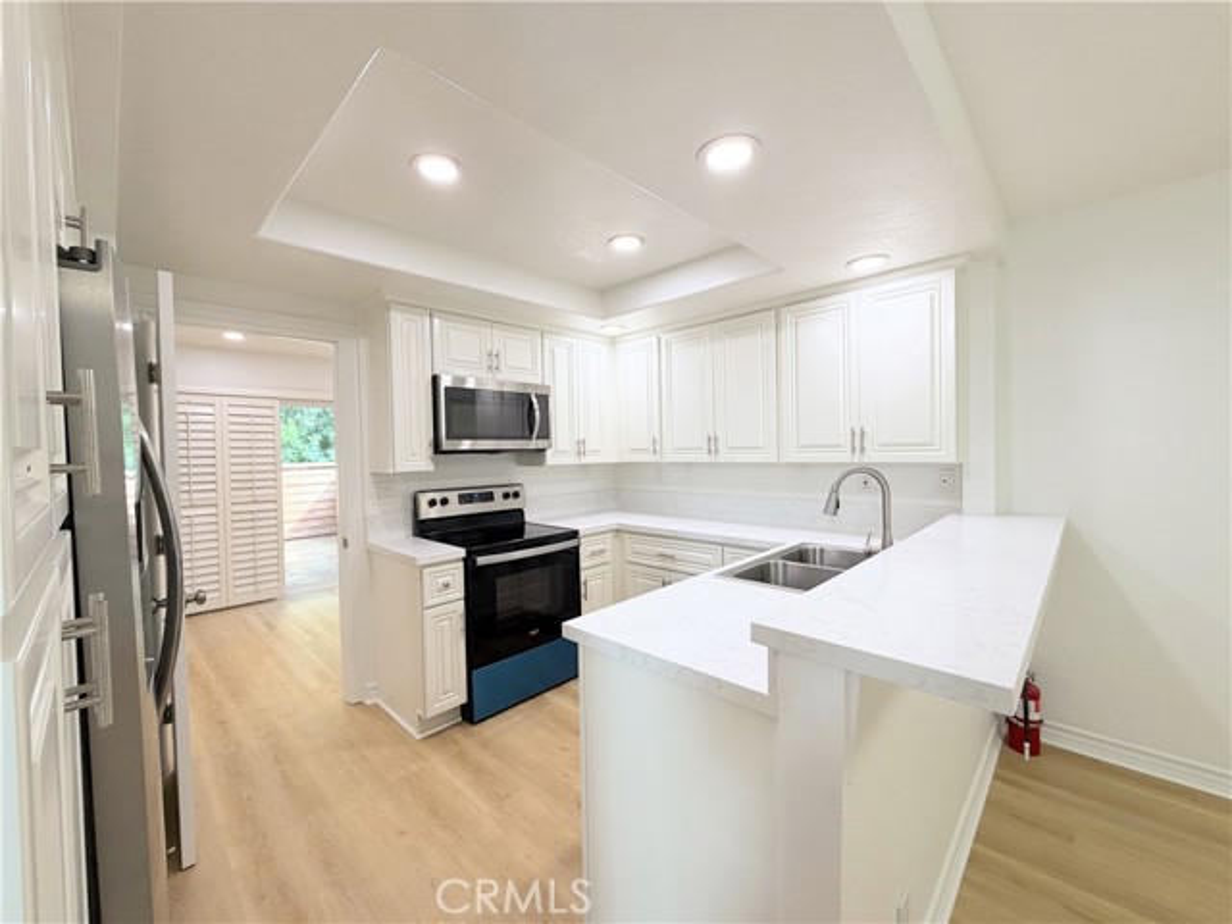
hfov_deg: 102.1
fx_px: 498
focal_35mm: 14
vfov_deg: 85.7
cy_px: 462
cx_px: 616
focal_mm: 2.22
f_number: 2.2
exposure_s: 1/120
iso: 100
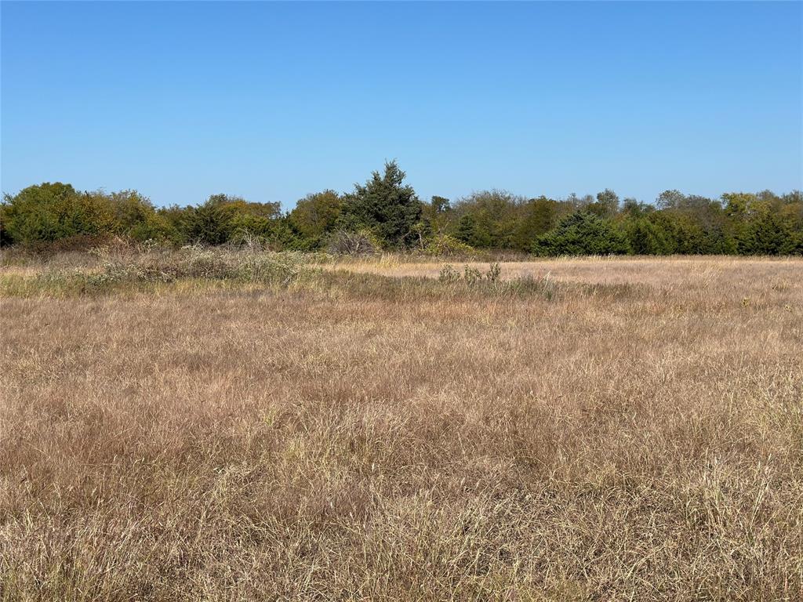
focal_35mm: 48
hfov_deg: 39.7
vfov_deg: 30.3
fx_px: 1113
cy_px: 301
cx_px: 402
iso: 100
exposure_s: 1/8929
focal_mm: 6.86
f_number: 1.78
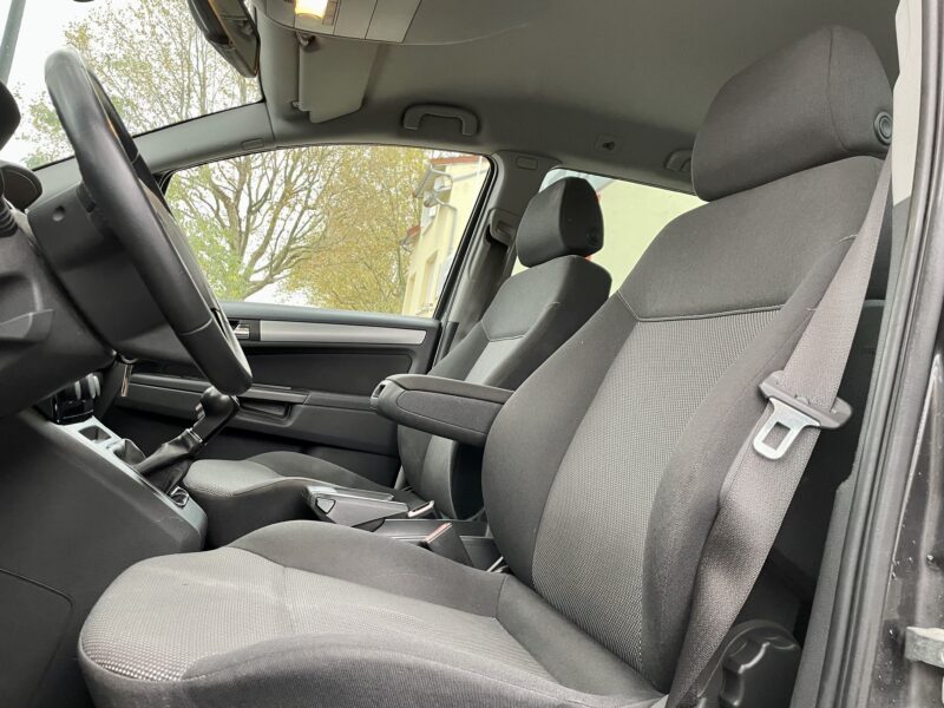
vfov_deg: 53.1
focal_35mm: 26
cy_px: 354
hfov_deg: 67.3
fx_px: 709
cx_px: 472
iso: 160
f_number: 1.6
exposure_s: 1/60
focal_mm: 4.2
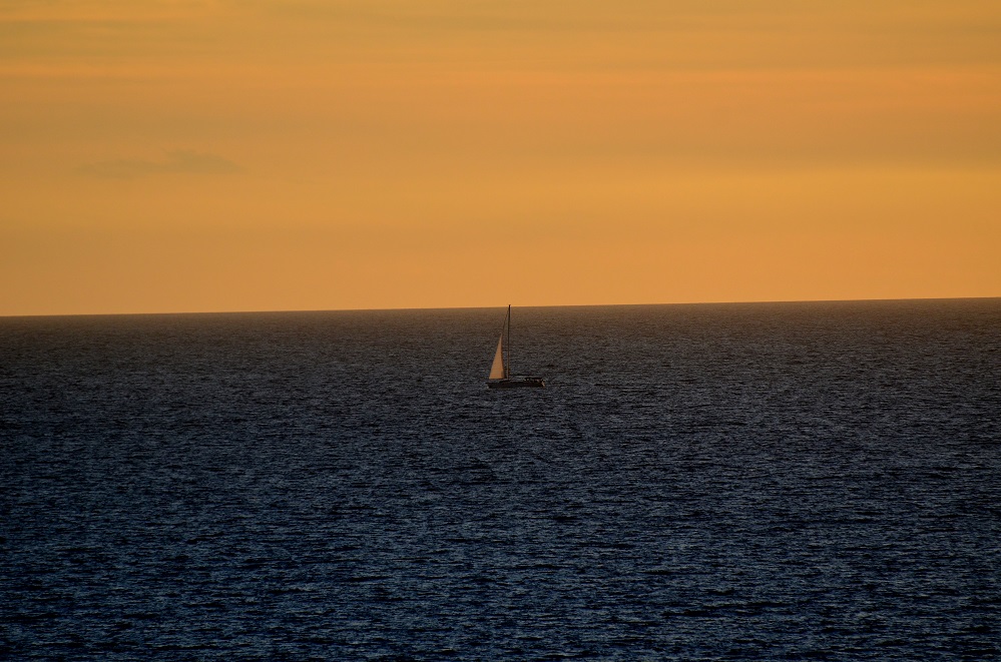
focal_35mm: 390
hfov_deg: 5.3
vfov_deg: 3.5
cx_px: 500
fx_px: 10818
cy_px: 331
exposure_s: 1/2000
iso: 400
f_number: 5.6
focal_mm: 260
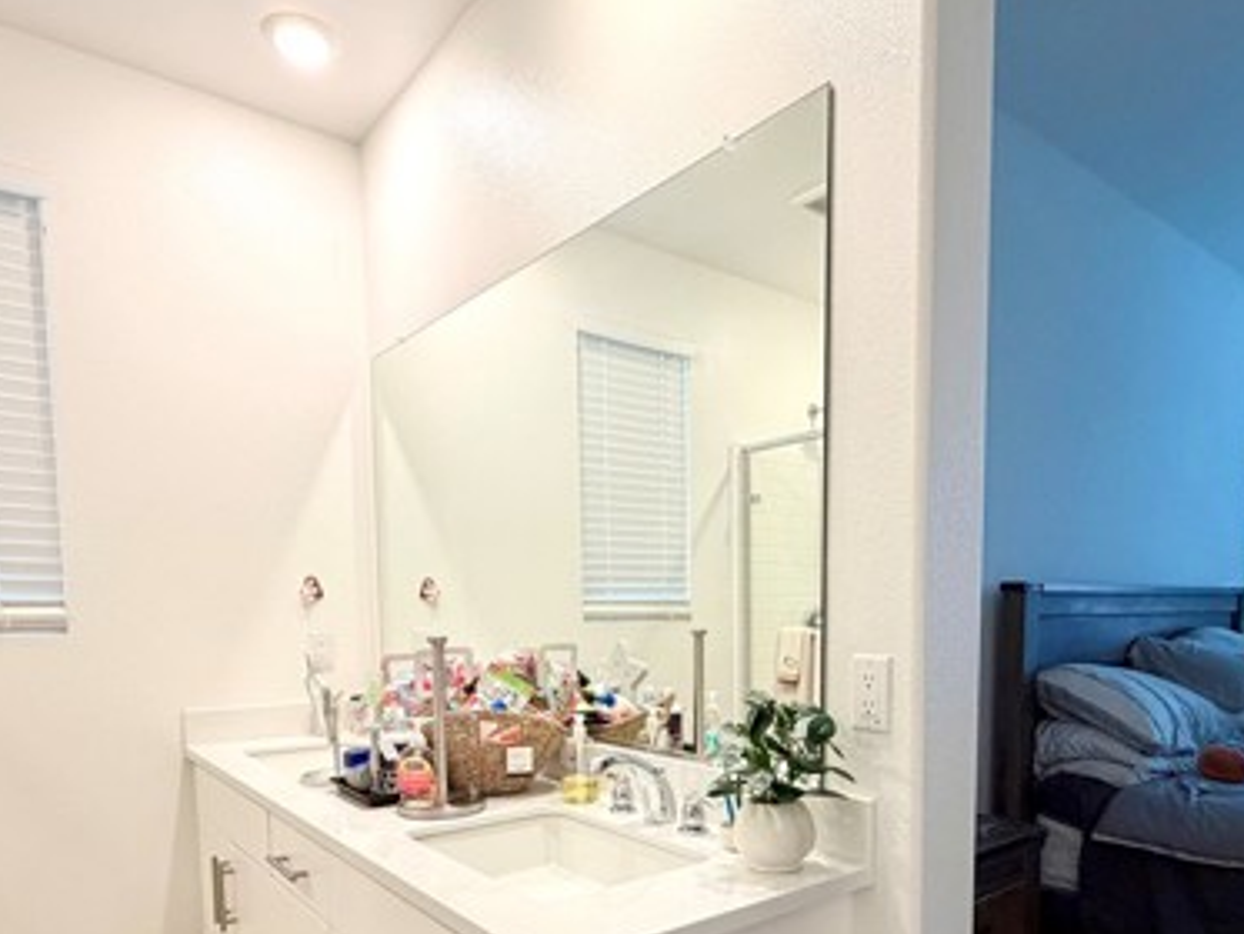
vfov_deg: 54.6
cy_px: 680
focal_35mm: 24
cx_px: 670
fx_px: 863
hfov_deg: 71.5
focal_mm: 2.22
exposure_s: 1/120
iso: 250
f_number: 2.2
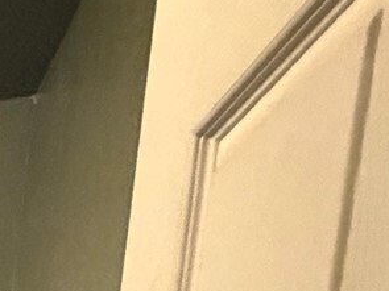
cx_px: -654
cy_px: 658
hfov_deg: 13.2
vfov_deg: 14.4
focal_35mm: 76
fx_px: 854
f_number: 2.2
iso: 1000
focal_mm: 2.22
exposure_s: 1/40
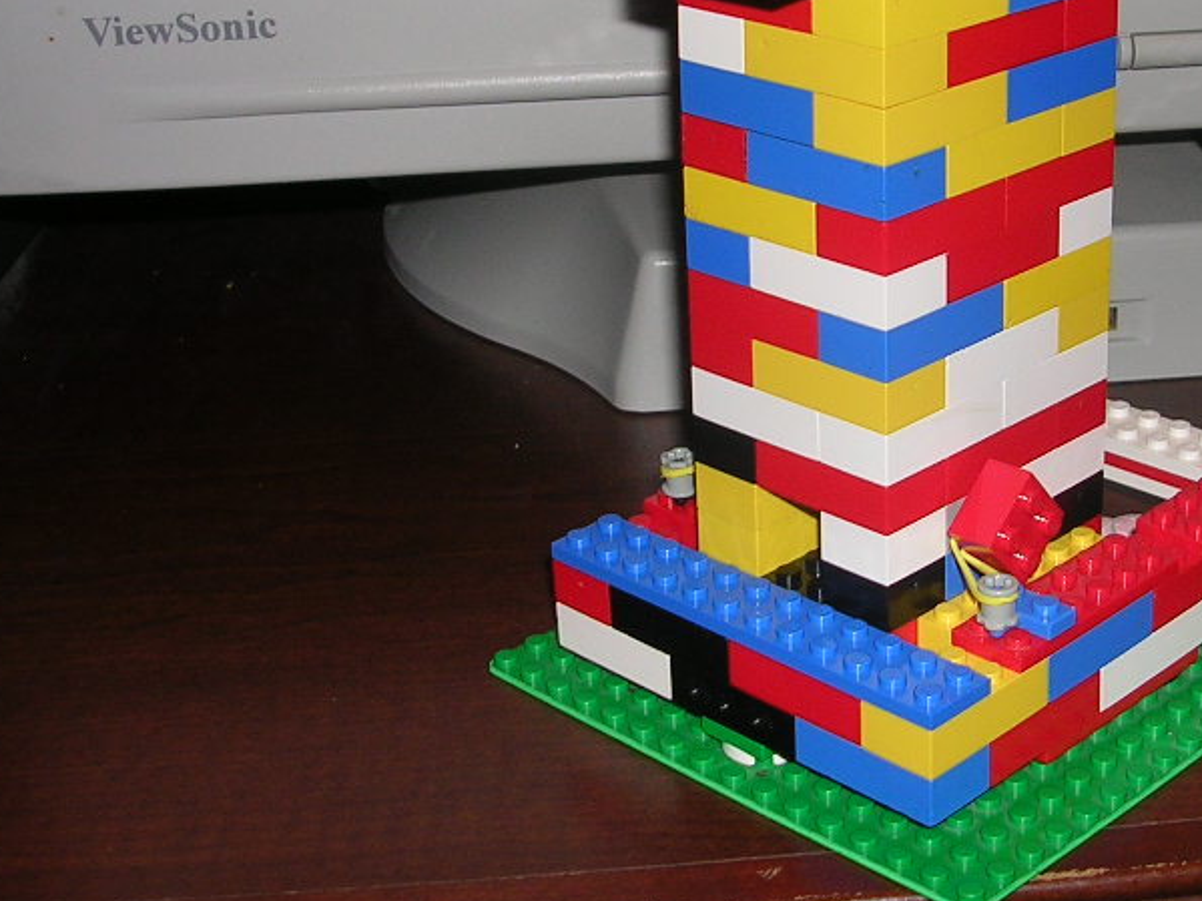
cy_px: 317
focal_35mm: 65
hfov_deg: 29.4
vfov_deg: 22.5
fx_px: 2257
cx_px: 901
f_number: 2.8
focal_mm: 5.8
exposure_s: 1/60.1
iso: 50
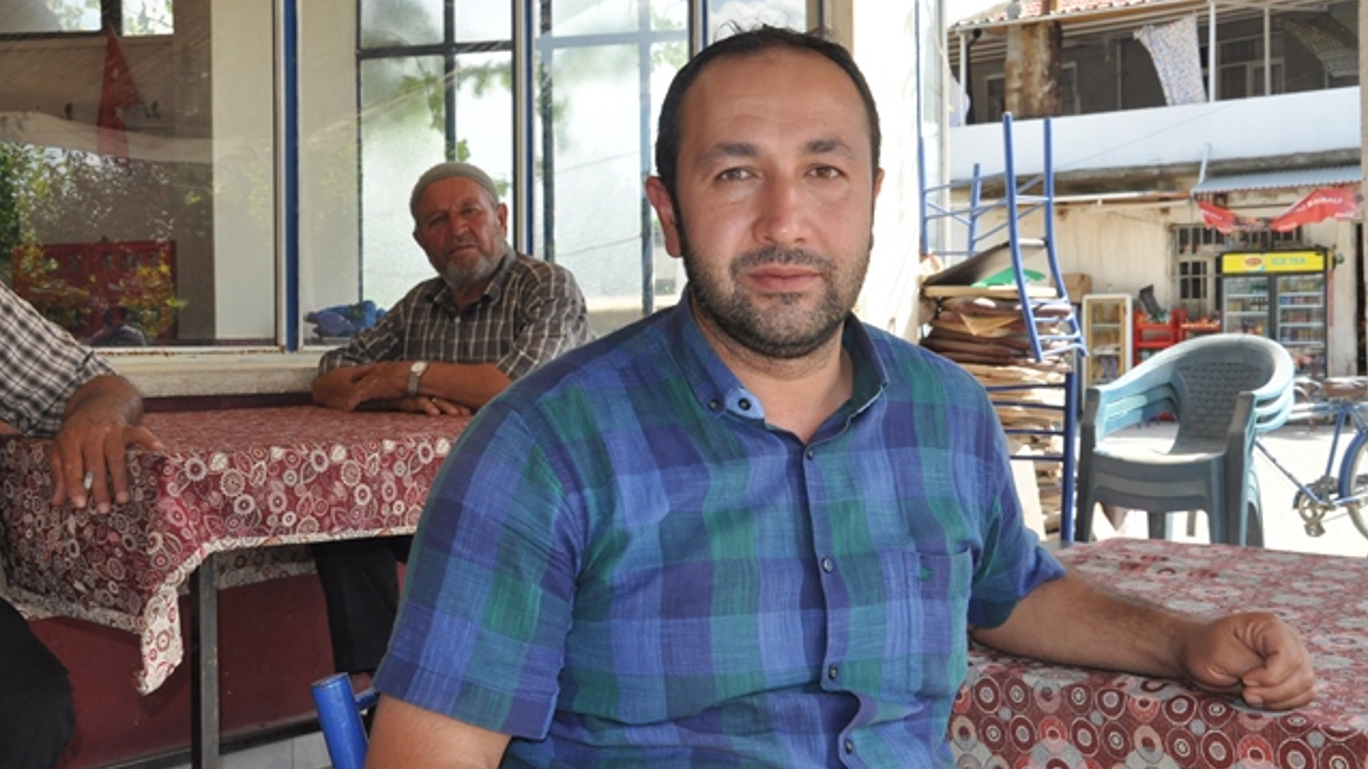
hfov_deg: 49.4
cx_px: 683
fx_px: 1487
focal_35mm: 41
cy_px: 349
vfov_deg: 29.0
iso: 800
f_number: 14
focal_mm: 26
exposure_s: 1/200
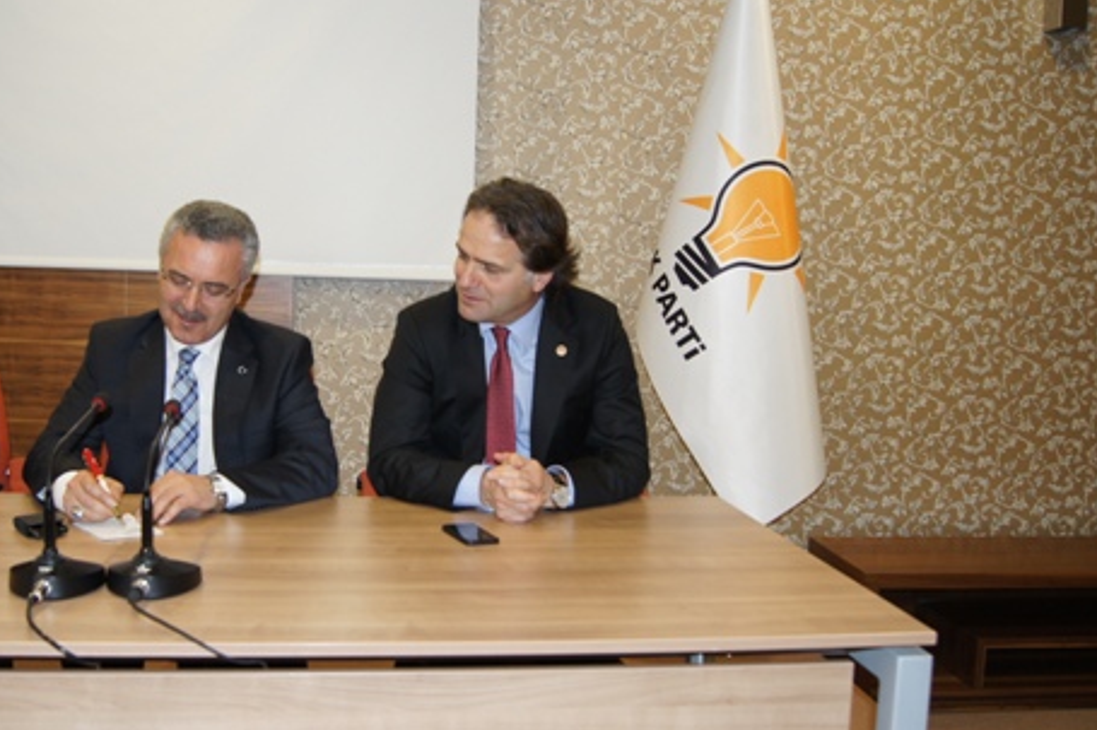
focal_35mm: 38
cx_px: 424
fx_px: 1157
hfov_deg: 50.3
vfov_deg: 35.0
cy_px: 372
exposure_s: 1/60
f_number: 3.5
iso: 320
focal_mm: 18
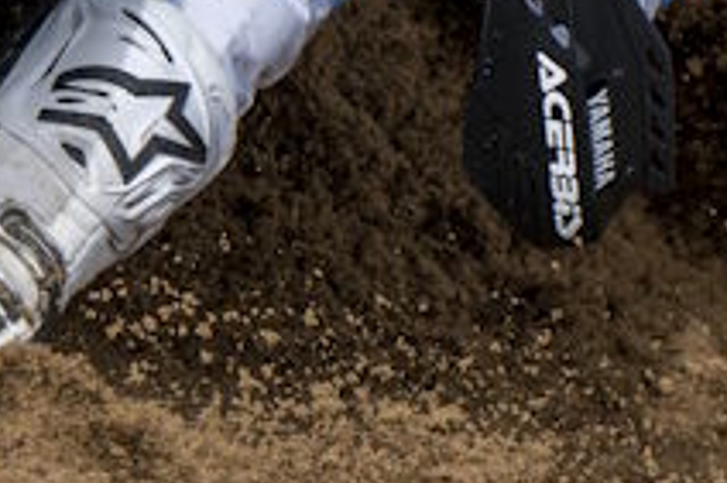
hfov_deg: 3.0
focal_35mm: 680
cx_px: -161
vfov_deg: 2.0
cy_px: -541
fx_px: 13721
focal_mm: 100
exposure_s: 1/1250
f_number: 6.3
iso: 200
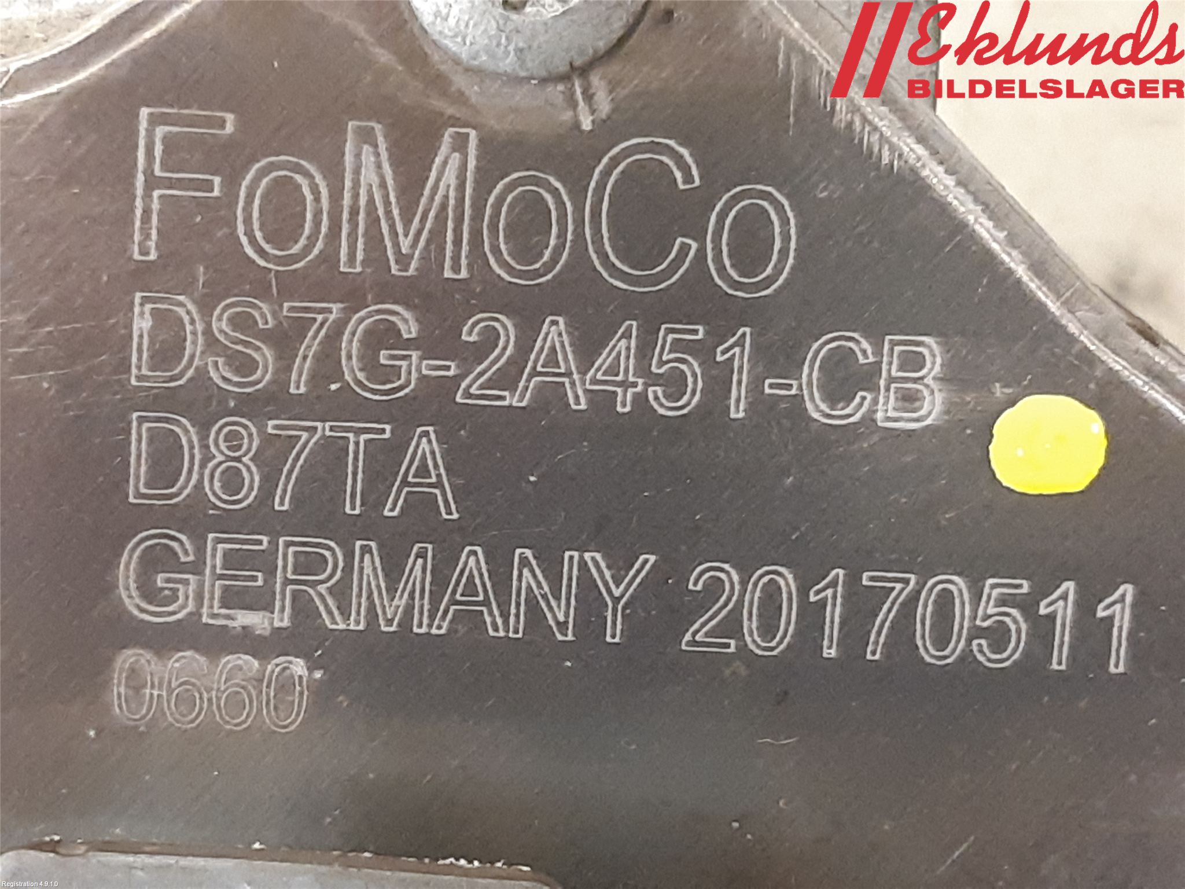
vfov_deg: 53.1
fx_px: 890
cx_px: 592
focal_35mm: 26
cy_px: 444
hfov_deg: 67.3
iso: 320
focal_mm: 3.93
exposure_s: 1/25
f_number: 1.7
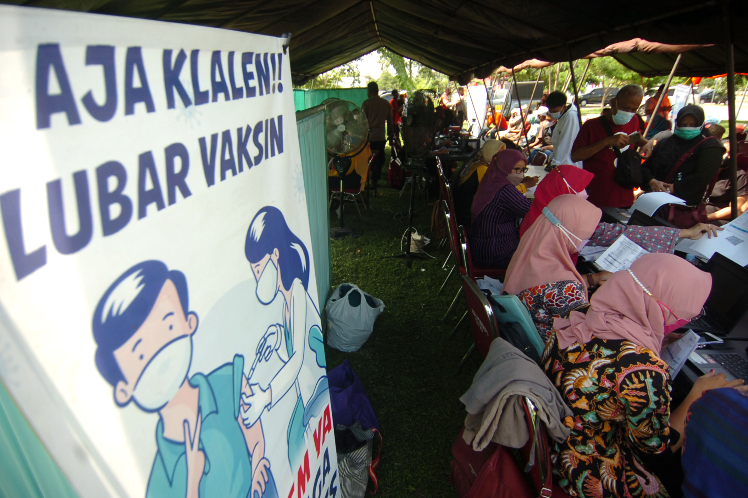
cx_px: 374
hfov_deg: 90.0
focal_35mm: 18
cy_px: 249
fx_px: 374
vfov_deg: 67.3
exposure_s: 1/320
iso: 200
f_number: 4
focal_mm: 12
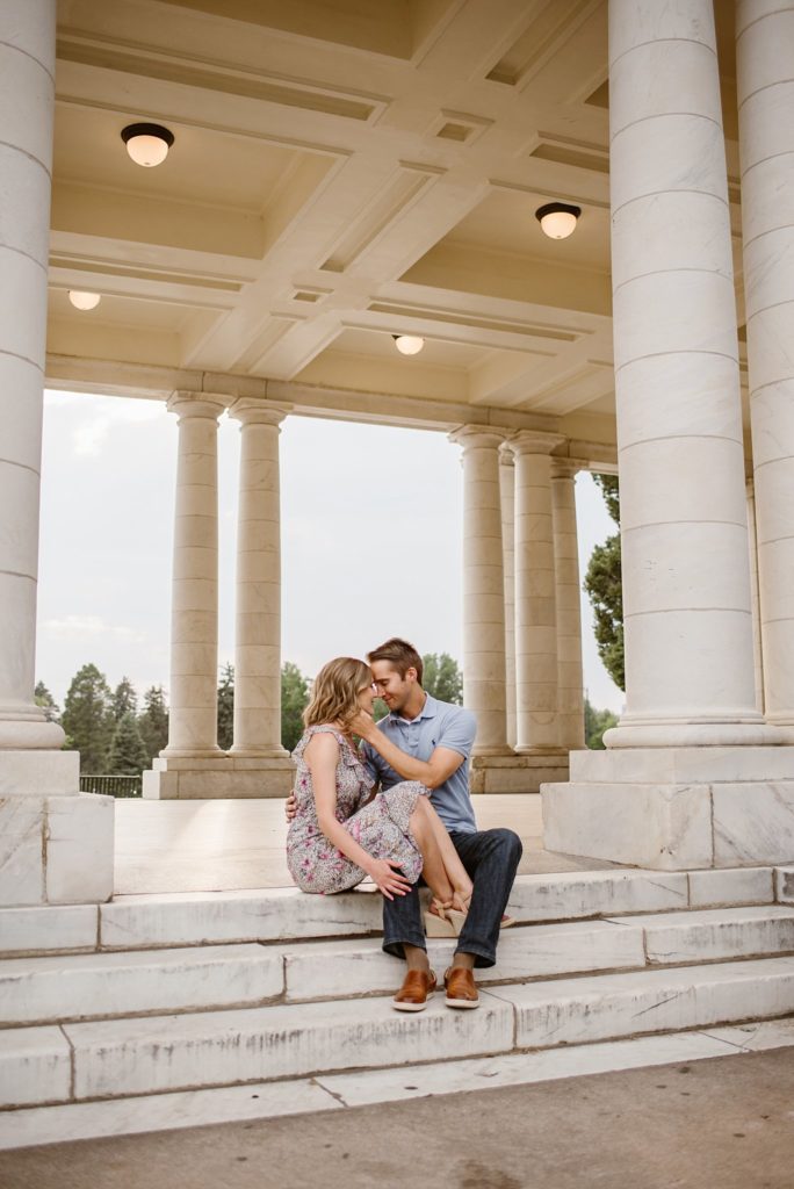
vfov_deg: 54.4
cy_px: 594
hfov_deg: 37.9
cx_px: 397
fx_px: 1156
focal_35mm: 35
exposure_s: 1/2500
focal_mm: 35
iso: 200
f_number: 2.2
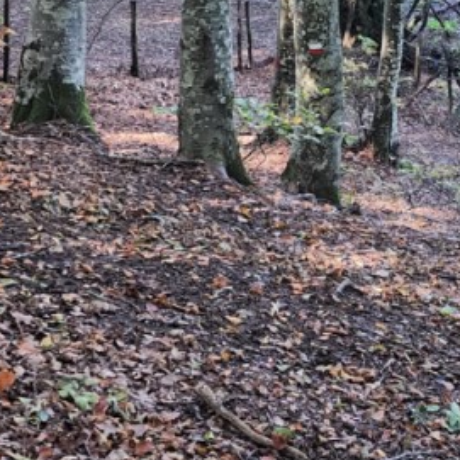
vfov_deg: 18.9
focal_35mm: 90
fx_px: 1353
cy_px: 25
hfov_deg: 18.9
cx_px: 424
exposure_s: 1/120
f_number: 1.8
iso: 320
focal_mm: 6.4
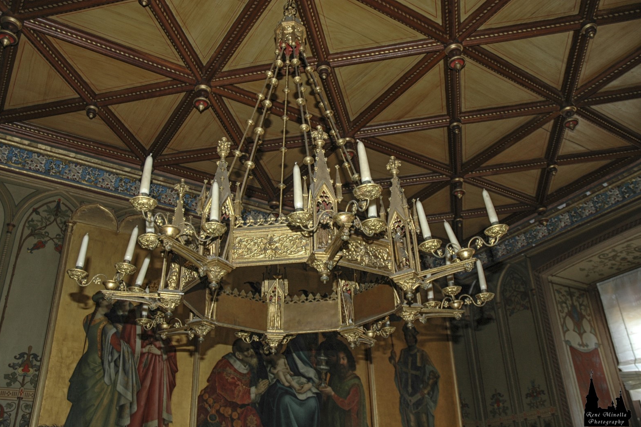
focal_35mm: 34
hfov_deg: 55.8
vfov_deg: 38.9
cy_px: 213
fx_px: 605
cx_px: 312
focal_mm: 22
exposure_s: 1/60
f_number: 4
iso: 200
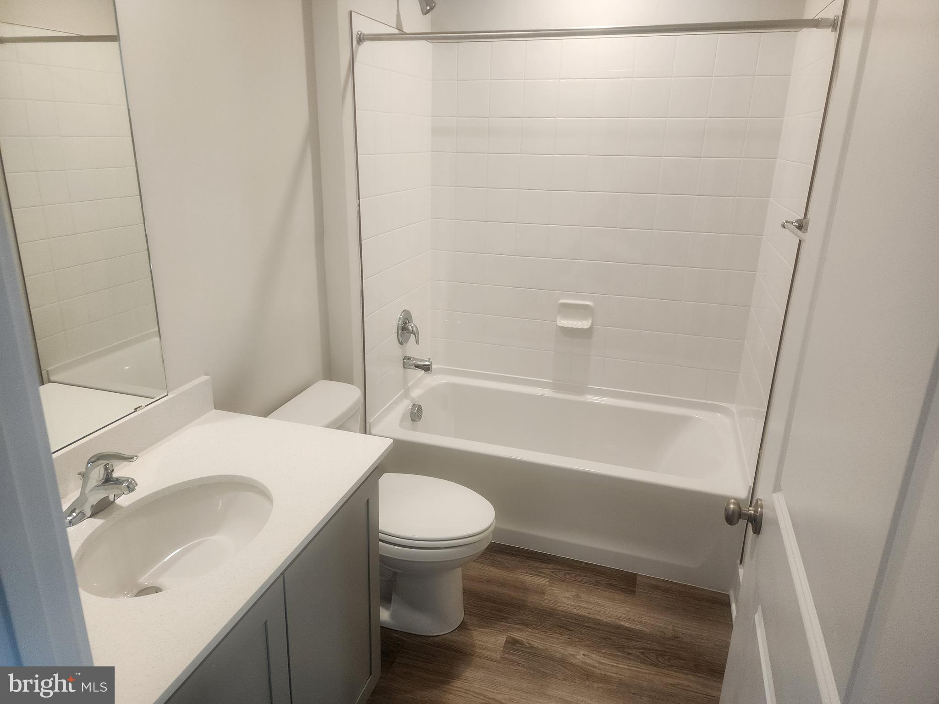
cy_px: 352
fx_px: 624
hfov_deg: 73.9
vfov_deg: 58.9
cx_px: 470
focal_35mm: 23
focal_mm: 6.4
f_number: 1.8
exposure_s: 1/120
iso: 200
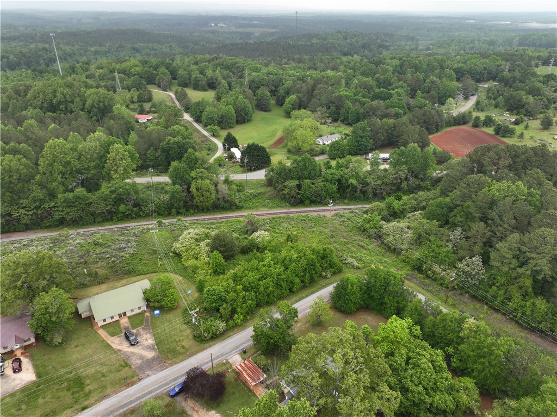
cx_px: 278
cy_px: 208
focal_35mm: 24
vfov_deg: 56.8
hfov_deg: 71.6
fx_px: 386
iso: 110
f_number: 2.8
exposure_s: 1/60
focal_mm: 12.29
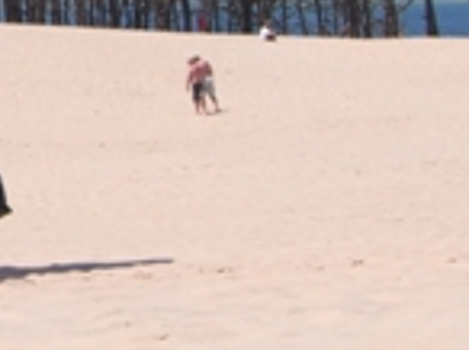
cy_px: -263
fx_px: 3382
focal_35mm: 250
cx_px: -366
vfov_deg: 5.8
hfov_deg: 7.7
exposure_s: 1/640
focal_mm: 11.8
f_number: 5
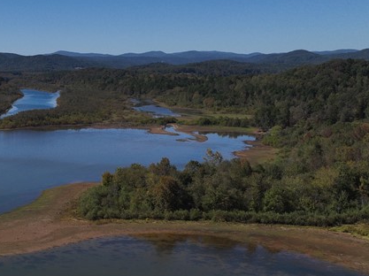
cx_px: 18
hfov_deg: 30.8
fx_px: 628
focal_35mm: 59
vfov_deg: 24.6
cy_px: 190
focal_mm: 12.29
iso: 110
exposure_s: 1/640
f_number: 2.8
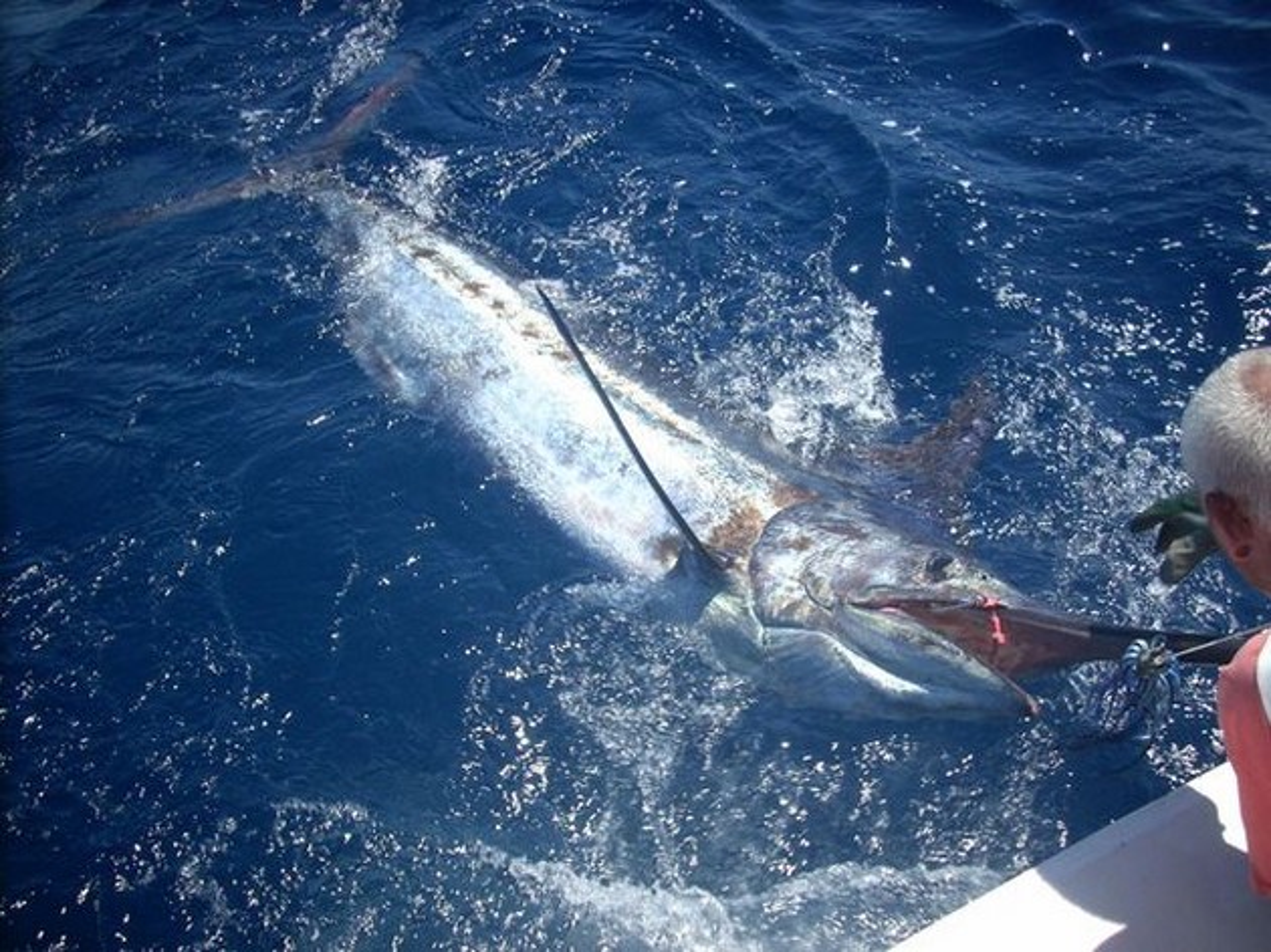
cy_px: 476
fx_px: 1358
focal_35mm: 37
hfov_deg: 50.2
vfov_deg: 38.6
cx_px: 636
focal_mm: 6.2
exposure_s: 1/210
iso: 64
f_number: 5.6
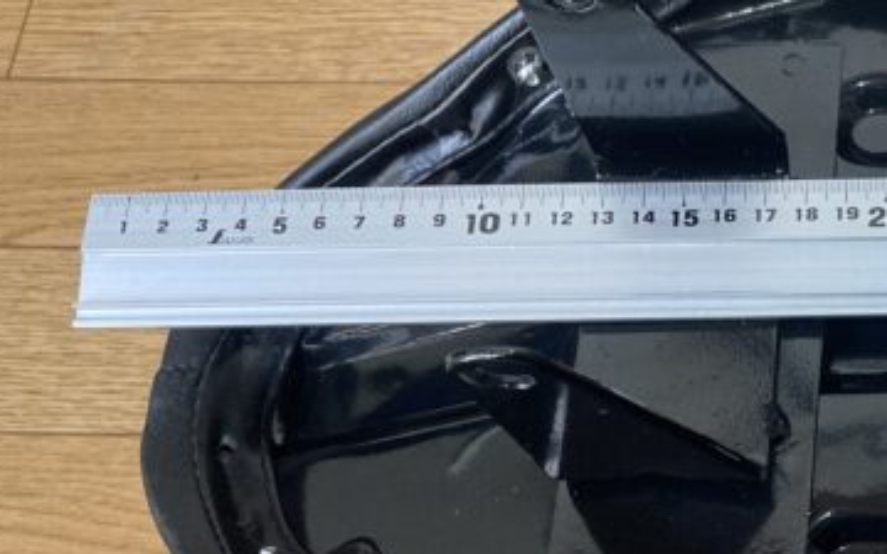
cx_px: 929
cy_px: 335
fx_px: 1595
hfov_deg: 28.7
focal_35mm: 66
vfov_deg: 19.7
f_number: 1.8
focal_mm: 3.99
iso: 320
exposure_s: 1/44
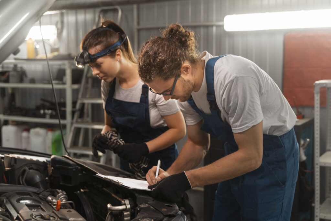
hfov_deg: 42.7
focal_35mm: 46
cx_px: 166
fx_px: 423
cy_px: 110
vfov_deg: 29.3
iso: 1250
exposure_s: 1/160
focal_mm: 46
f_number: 2.8
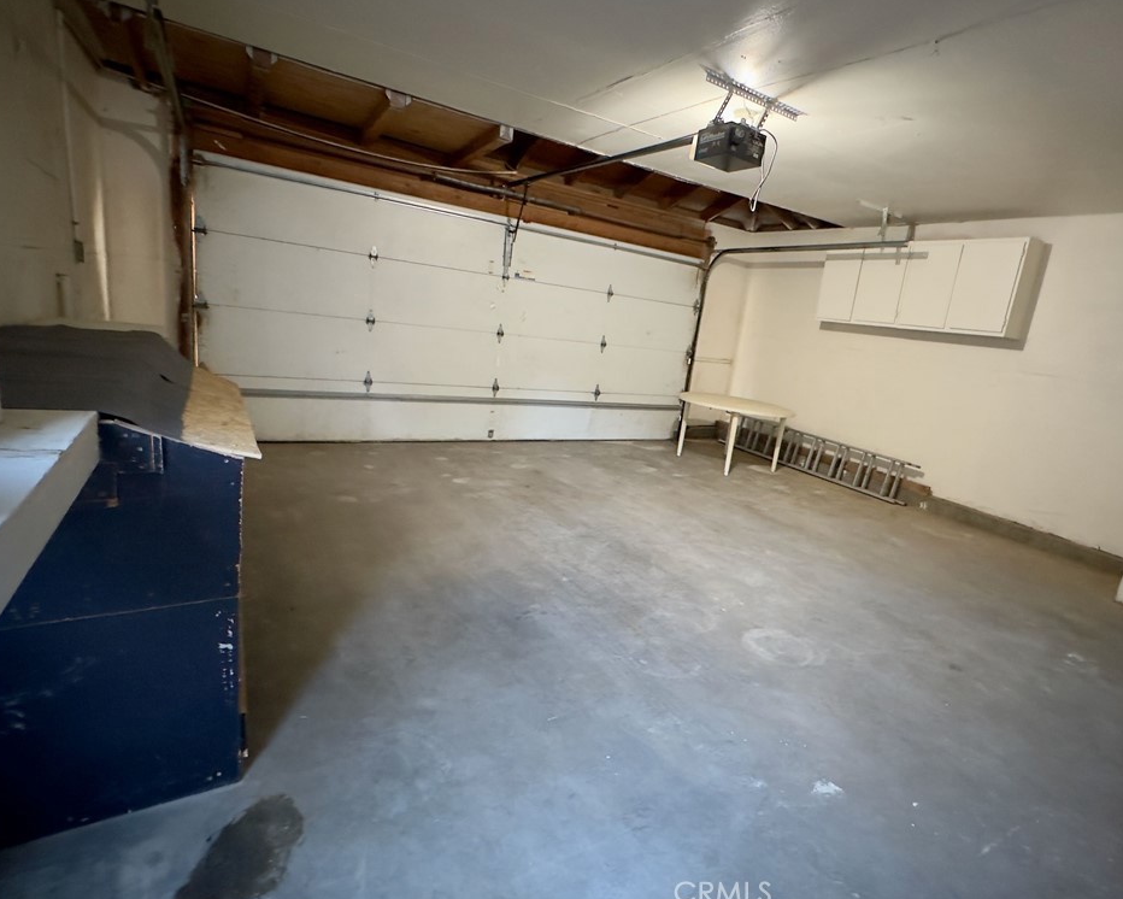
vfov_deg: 84.1
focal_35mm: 15
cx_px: 605
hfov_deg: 96.6
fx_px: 499
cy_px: 448
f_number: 2.2
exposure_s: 1/40
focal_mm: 2.22
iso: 1000
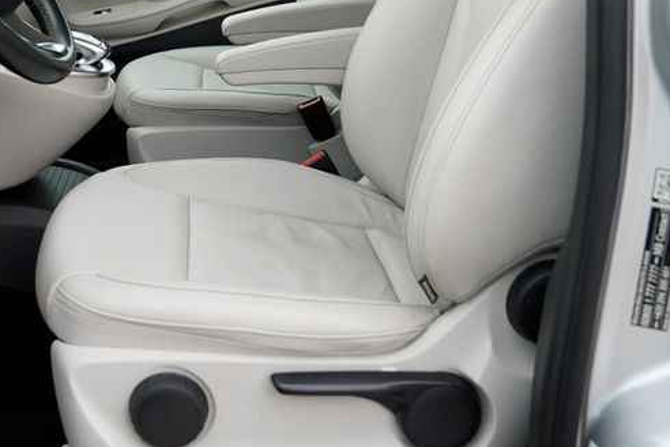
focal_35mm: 50
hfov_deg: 38.8
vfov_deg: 25.6
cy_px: -6
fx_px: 930
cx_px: 187
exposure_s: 1/60
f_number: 4
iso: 100
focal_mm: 24
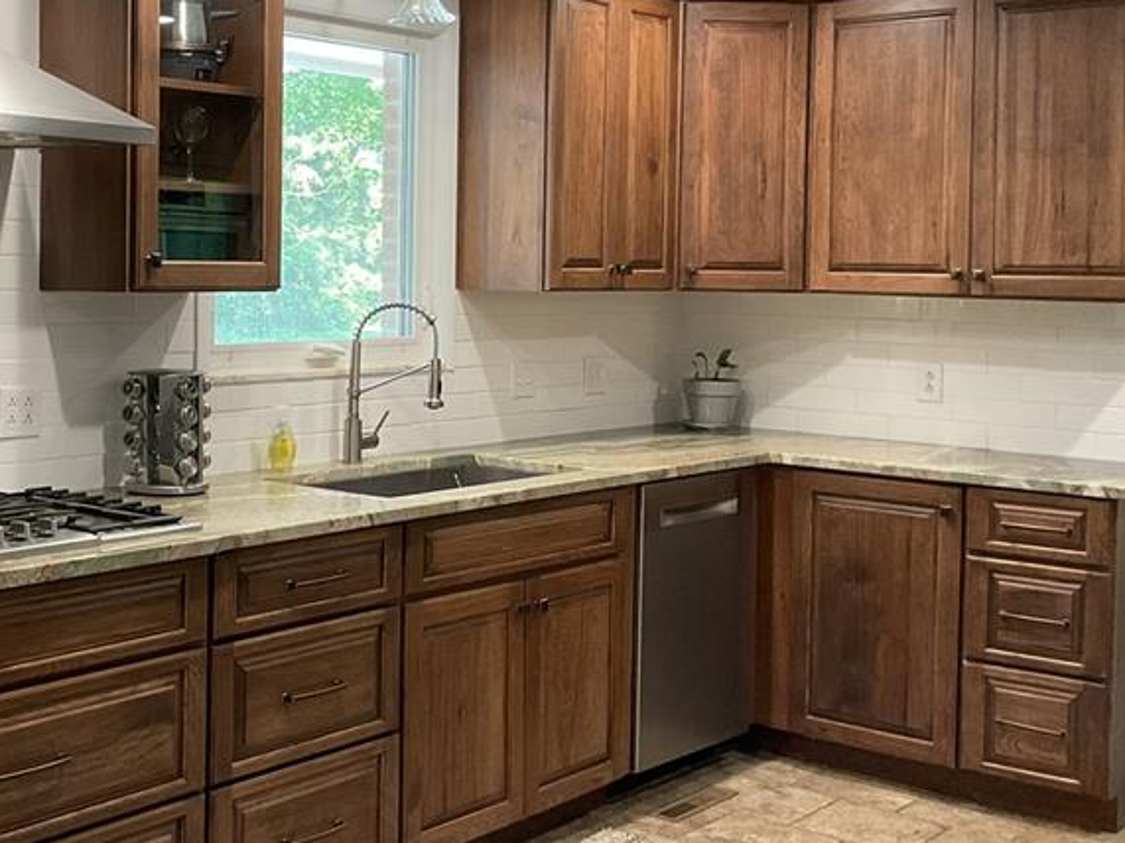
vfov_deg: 27.9
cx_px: 298
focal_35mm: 52
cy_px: 295
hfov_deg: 36.1
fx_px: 1690
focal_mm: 3
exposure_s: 1/60
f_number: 1.8
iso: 160
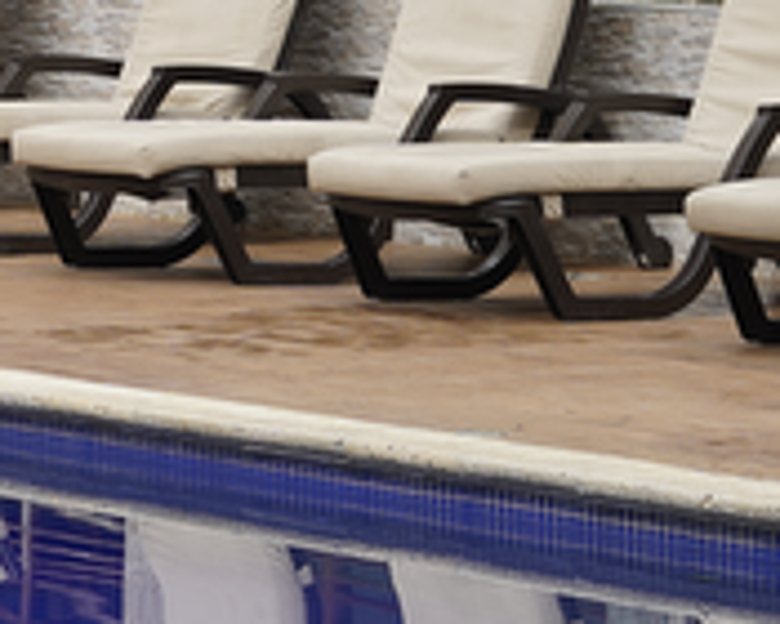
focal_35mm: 290
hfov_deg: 6.6
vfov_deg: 5.3
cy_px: 383
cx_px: -299
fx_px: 6695
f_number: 5
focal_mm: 50
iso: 100
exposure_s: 1/250
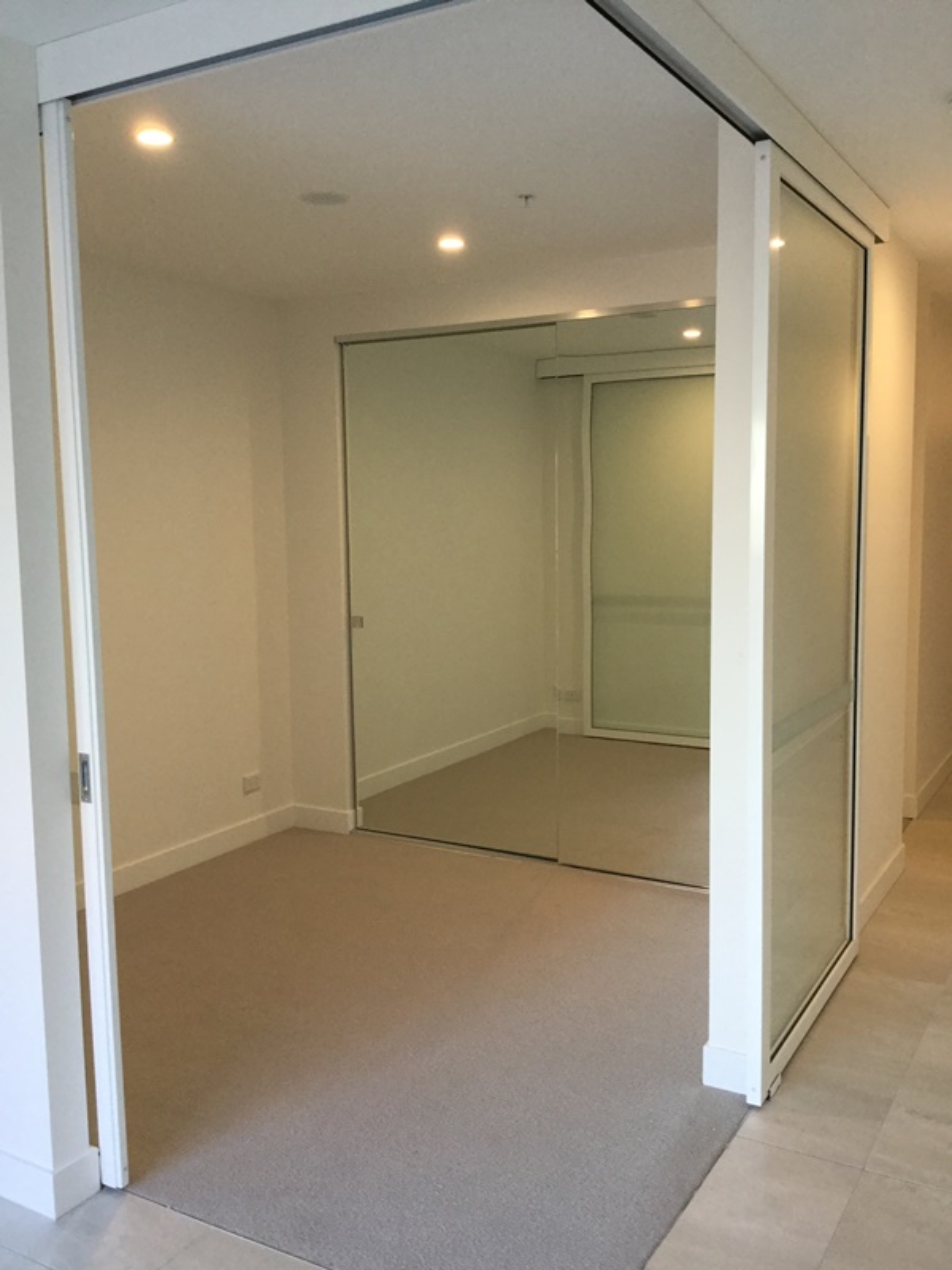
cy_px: 635
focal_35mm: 31
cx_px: 476
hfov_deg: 45.4
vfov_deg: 58.4
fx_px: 1137
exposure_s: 1/33
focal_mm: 3.3
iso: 40
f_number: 2.4
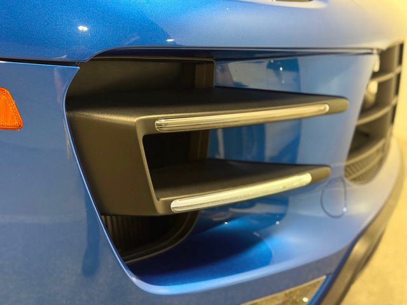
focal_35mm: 48
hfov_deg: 39.7
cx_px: 204
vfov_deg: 30.3
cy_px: 152
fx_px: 564
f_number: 1.78
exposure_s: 1/120
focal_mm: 6.76
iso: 200
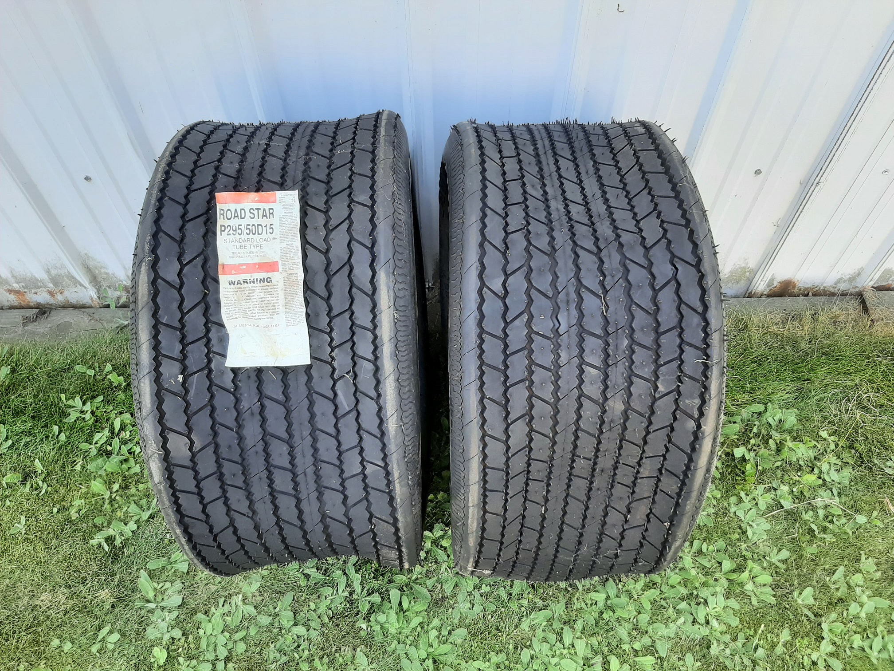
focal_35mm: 26
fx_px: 671
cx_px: 447
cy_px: 336
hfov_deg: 67.3
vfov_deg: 53.1
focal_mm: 3.93
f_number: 1.7
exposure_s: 1/255
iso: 40
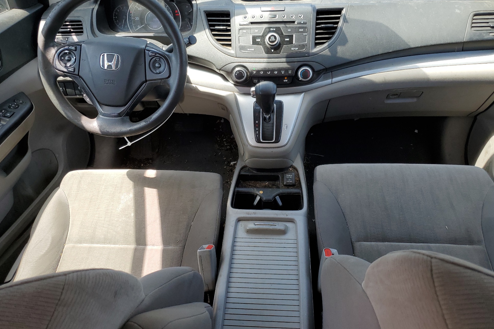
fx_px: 384
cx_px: 253
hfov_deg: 65.5
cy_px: 141
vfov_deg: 46.3
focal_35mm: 28
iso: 50
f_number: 1.5
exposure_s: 1/455
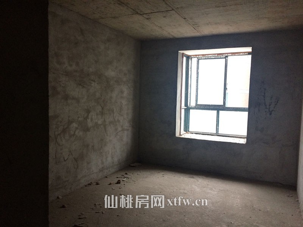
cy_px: 114
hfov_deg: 61.7
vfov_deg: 48.2
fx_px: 254
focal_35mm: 29
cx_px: 152
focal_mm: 4.15
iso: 250
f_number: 2.2
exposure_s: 1/33
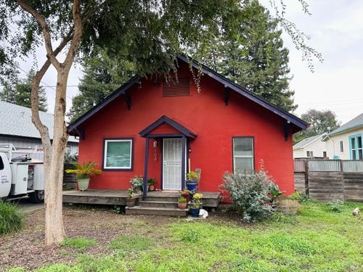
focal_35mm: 24
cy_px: 136
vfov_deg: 56.8
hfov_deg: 71.6
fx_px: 252
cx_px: 182
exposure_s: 1/77
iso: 250
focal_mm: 6.86
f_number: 1.78
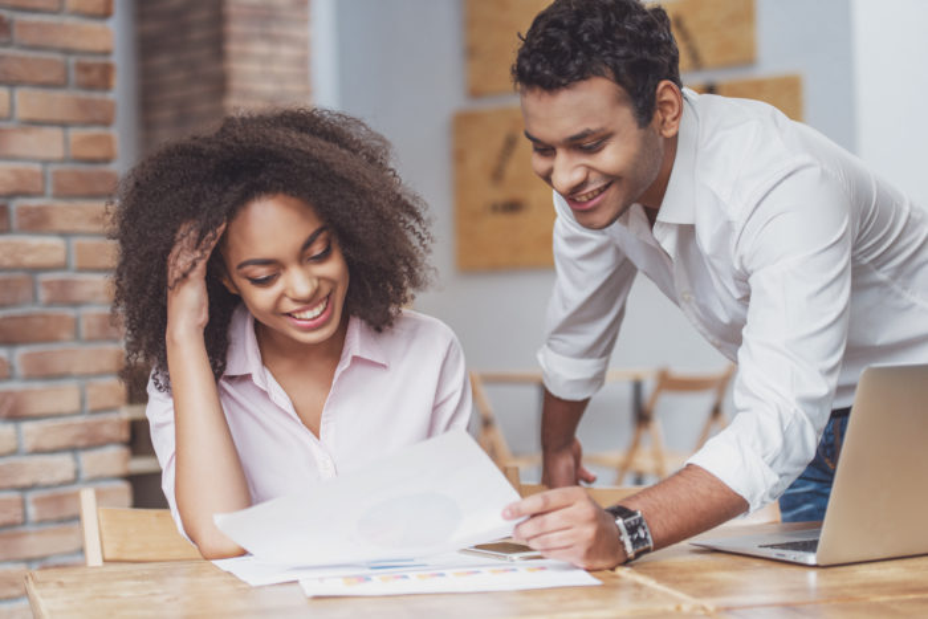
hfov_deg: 24.8
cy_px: 310
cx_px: 464
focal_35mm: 82
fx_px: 2114
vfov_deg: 16.7
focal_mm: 82
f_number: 2.8
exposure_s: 1/250
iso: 400
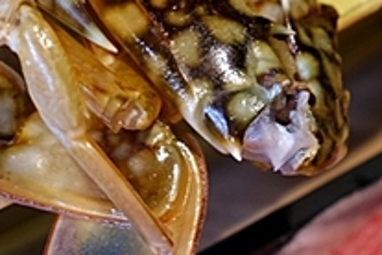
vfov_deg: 9.0
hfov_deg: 14.1
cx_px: 57
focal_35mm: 144
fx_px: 1528
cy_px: -242
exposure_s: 1/45
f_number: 3.6
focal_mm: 23
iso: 400
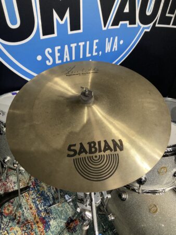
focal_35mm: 28
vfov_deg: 63.4
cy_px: 118
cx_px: 88
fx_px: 190
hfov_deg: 49.8
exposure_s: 1/60
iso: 250
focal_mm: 3.99
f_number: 1.8
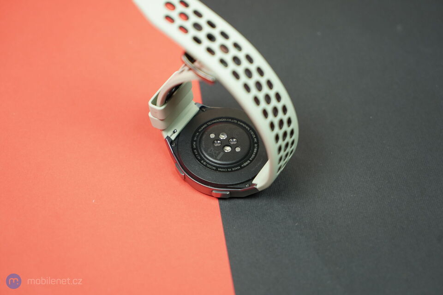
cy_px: 148
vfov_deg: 19.5
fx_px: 861
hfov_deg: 28.8
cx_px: 222
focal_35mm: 70
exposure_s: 1/125
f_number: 4
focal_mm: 70
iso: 1000
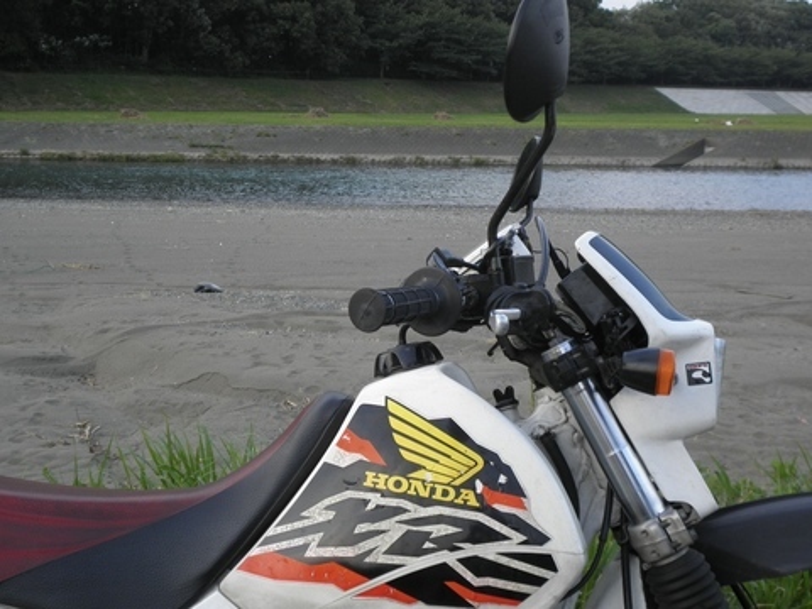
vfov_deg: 32.2
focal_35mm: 45
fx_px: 1056
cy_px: 304
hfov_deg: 42.1
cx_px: 406
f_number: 4.3
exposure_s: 1/60
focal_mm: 8.2
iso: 100
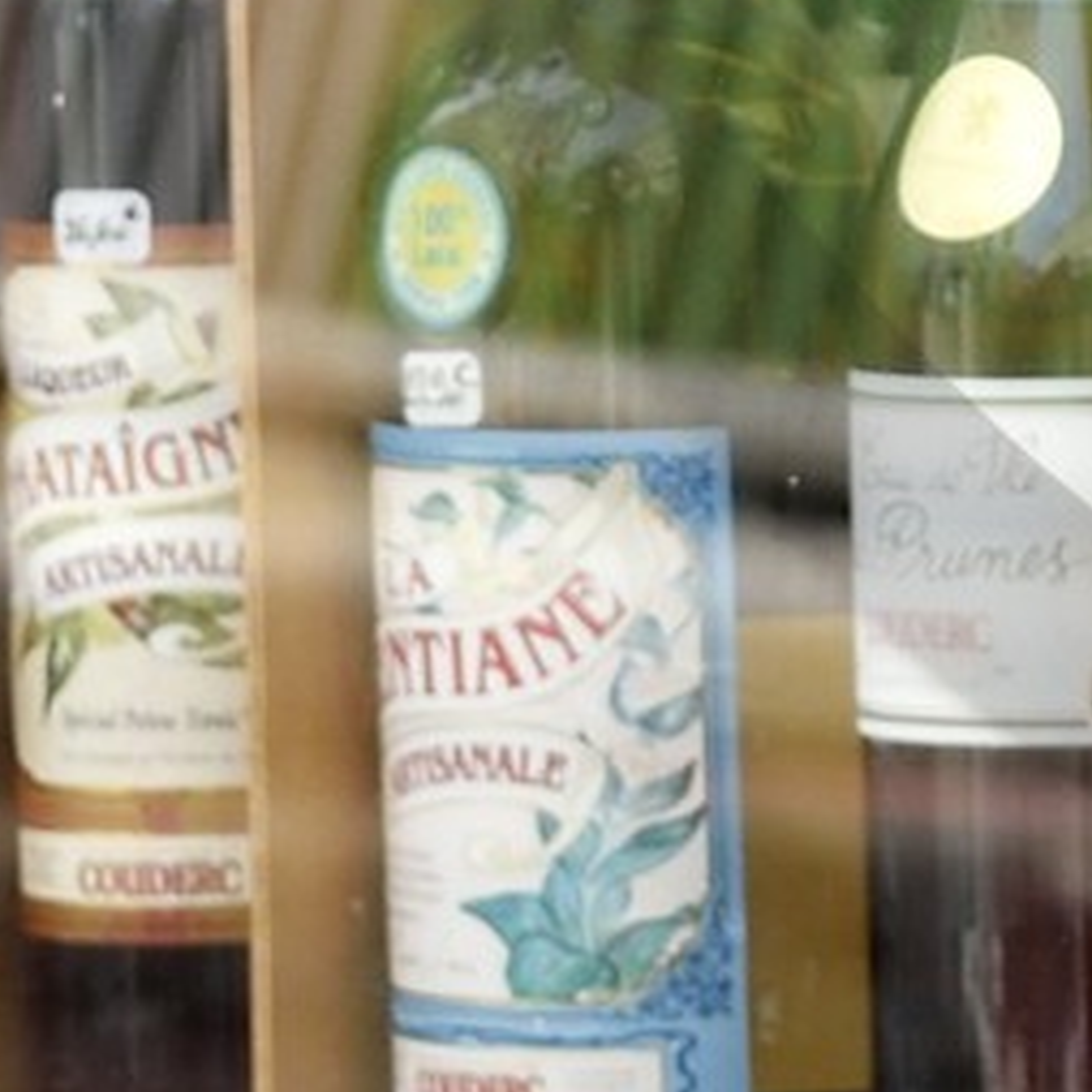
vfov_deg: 3.6
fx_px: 17167
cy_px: -886
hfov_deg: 3.6
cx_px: 2197
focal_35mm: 481
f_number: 5.6
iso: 200
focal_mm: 60
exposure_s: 1/250
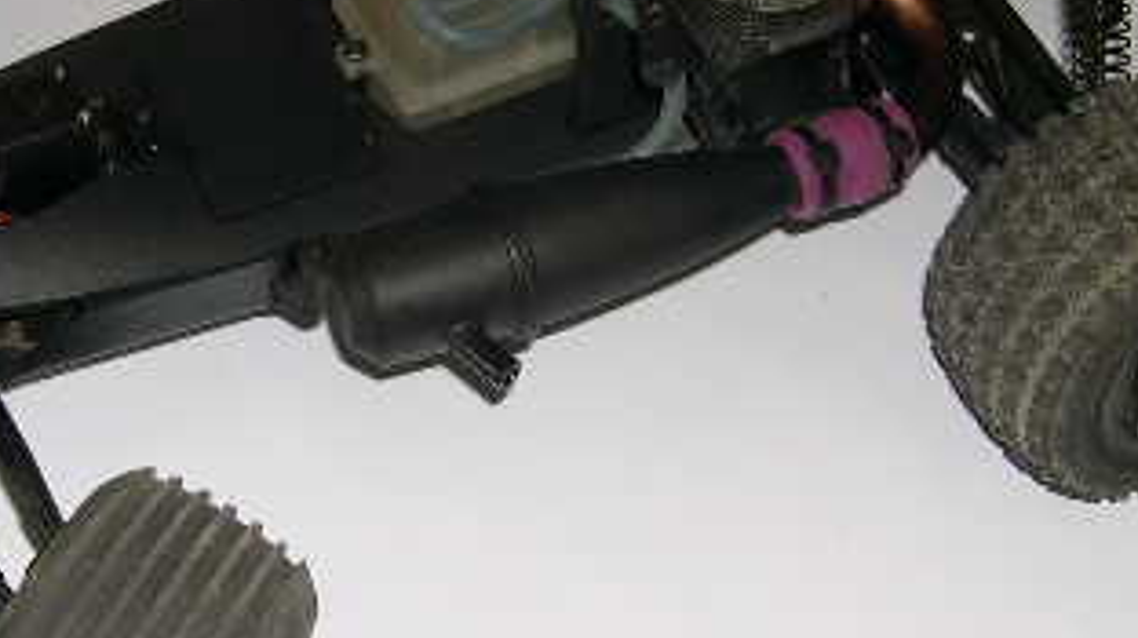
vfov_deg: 14.2
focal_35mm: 85
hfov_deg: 24.9
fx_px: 2563
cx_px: 361
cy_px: 233
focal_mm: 8
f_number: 2.8
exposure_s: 1/60
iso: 100
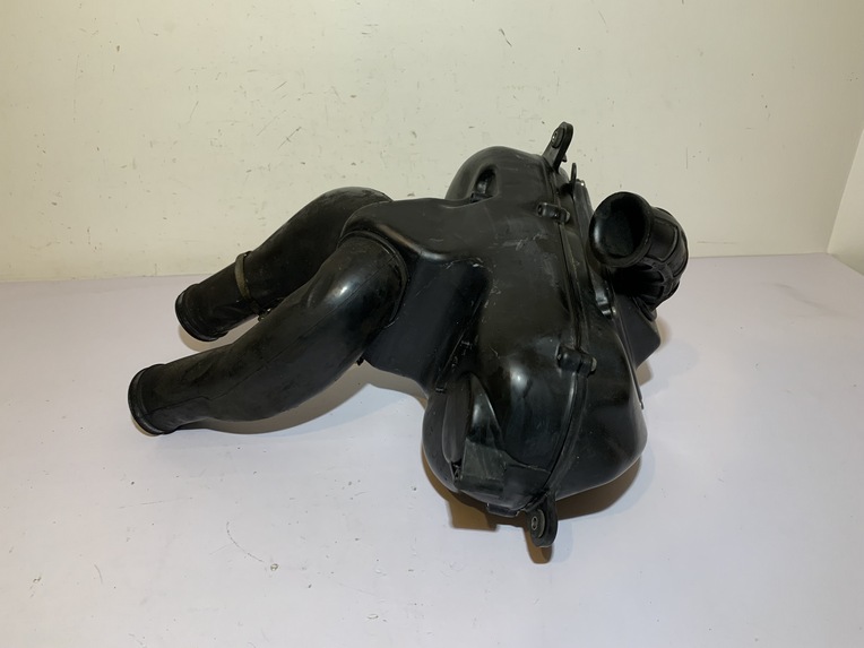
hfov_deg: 67.3
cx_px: 432
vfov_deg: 53.1
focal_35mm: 26
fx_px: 649
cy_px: 324
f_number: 1.8
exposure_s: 1/100
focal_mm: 4.25
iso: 80
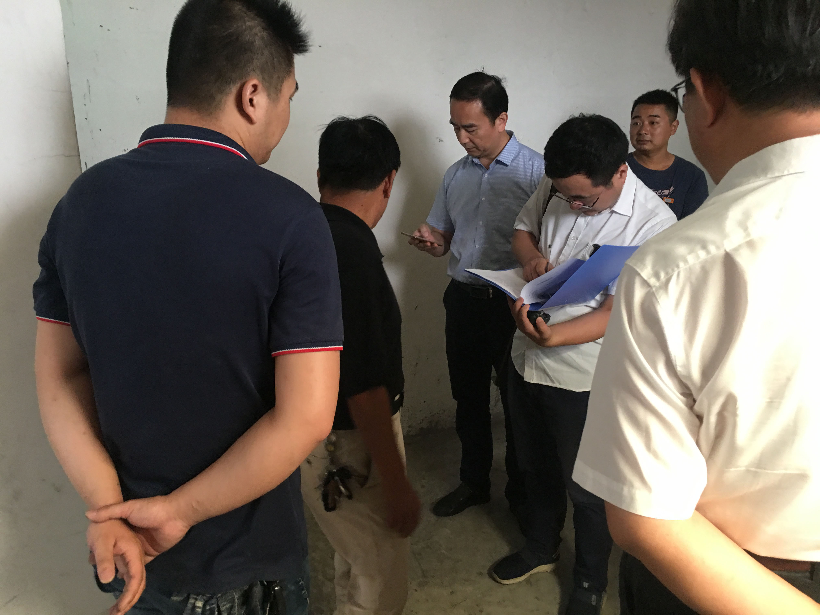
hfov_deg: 61.7
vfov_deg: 48.2
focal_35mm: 29
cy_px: 308
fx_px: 687
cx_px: 410
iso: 80
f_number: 2.2
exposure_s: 1/17
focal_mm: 4.15
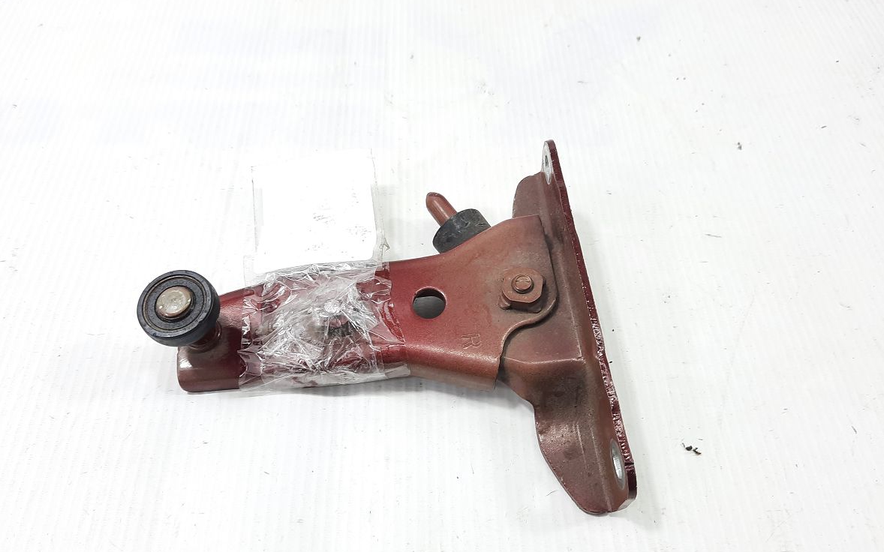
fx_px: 650
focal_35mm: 27
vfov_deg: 45.9
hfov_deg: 68.4
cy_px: 305
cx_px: 438
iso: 50
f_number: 2
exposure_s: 1/50
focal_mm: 4.6
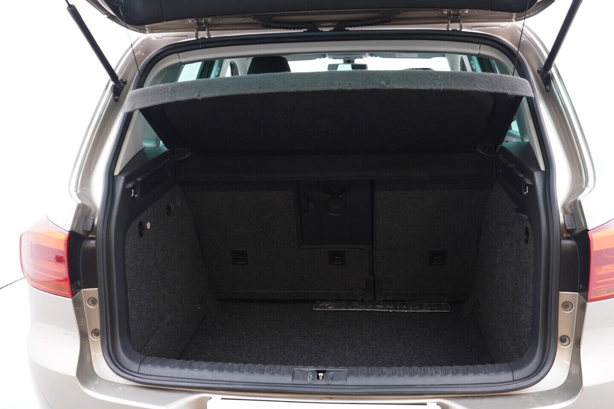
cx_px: 307
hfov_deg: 53.1
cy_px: 204
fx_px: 614
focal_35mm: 36
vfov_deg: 36.9
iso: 320
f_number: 2.8
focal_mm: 24
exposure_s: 1/40
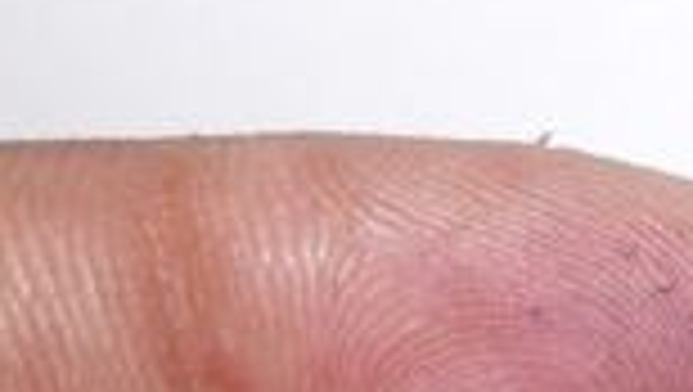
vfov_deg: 11.7
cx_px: 999
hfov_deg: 19.8
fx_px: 1748
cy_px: 721
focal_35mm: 95
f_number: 2.8
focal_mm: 10.4
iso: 125
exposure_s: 1/125
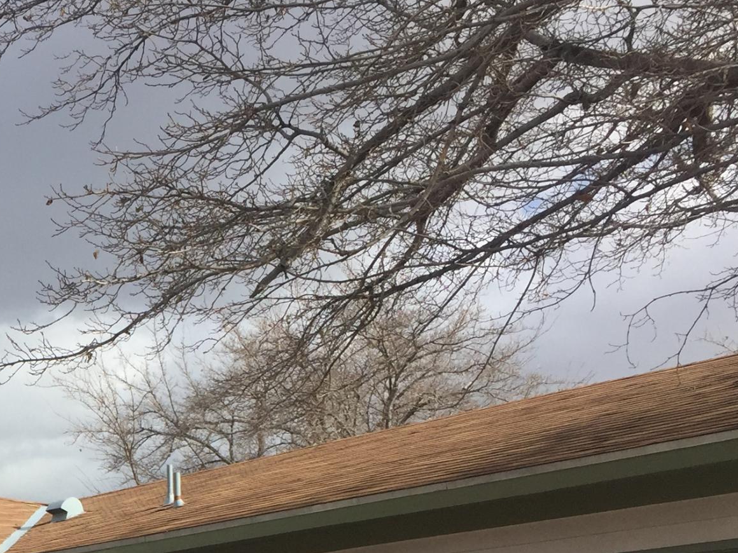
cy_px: 649
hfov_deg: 24.1
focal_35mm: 75
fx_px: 1599
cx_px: -94
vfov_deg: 18.7
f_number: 2.2
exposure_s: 1/1647
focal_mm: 4.15
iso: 32
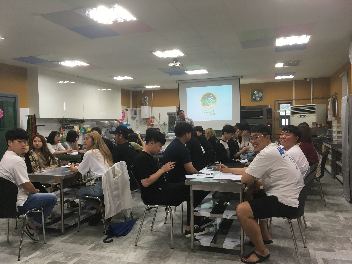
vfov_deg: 48.2
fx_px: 295
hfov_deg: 61.7
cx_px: 176
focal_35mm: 29
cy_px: 132
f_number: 2.2
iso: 32
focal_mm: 4.15
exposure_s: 1/30
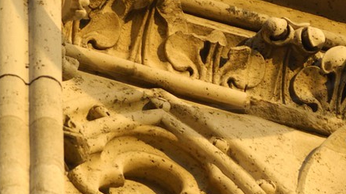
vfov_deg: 1.2
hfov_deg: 2.1
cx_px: 229
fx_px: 9512
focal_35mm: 1037
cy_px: -108
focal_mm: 180
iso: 100
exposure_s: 1/250
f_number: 4.2
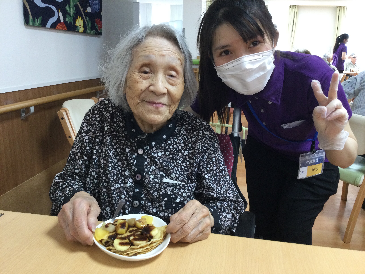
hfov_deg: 58.4
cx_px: 182
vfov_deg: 45.4
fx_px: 327
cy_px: 137
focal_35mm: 31
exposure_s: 1/30
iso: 80
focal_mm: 3.3
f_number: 2.4
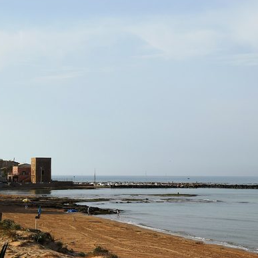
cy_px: 125
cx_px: 129
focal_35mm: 91
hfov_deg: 19.1
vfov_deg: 19.1
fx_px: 767
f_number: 10
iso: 200
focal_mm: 46
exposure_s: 1/400
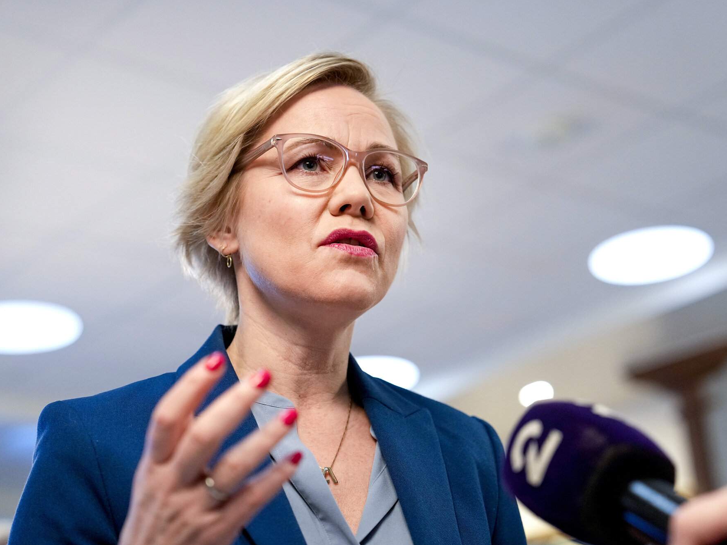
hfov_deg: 26.0
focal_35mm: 75
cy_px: 272
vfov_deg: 19.6
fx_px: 1575
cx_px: 390
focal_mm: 69
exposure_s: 1/200
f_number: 2.8
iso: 2500
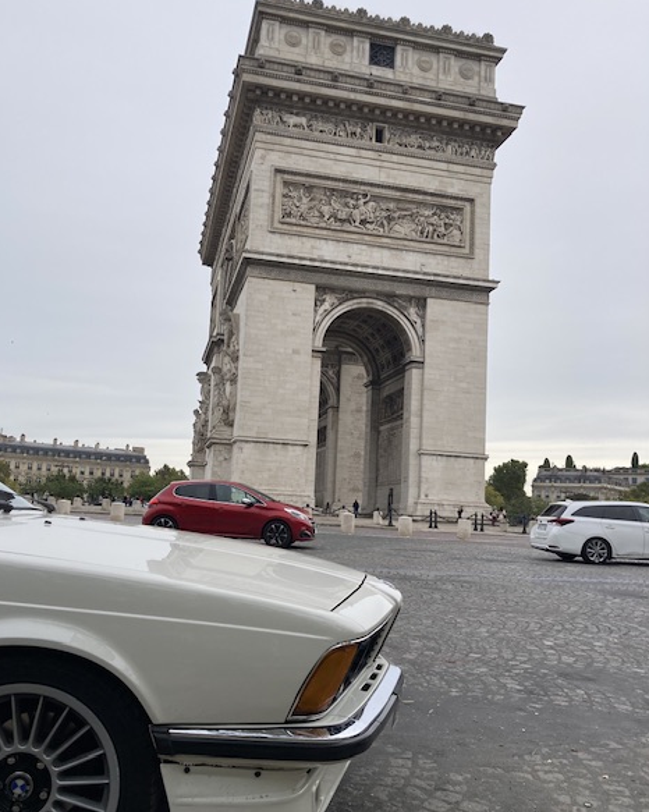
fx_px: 721
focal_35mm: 30
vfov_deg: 58.8
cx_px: 318
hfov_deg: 48.5
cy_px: 415
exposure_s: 1/852
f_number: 1.8
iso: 20
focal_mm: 3.99
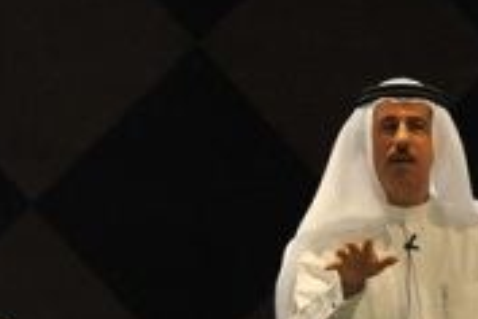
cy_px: 311
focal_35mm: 394
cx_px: 492
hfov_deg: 5.2
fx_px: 5231
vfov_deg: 3.5
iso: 3200
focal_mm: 145
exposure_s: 1/100
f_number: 5.6
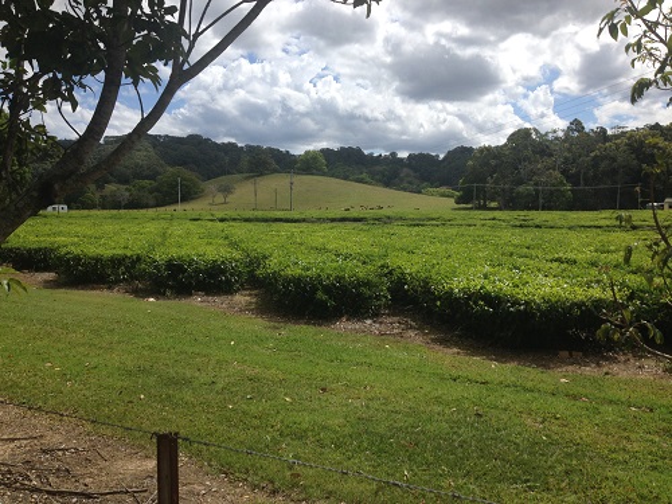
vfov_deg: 40.7
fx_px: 679
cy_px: 252
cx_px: 336
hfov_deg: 52.6
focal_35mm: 35
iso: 50
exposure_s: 1/2907
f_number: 2.4
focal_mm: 4.28
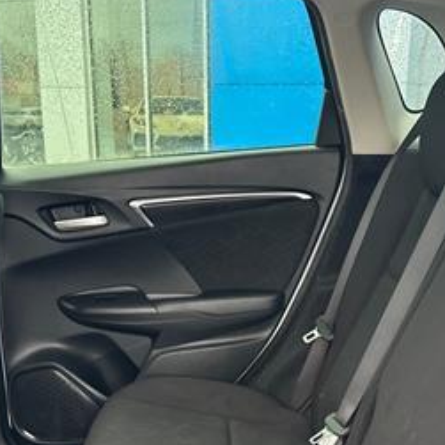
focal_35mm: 54
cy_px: 410
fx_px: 785
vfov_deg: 30.1
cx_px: 262
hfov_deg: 31.6
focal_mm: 6.86
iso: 320
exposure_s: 1/60
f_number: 1.78
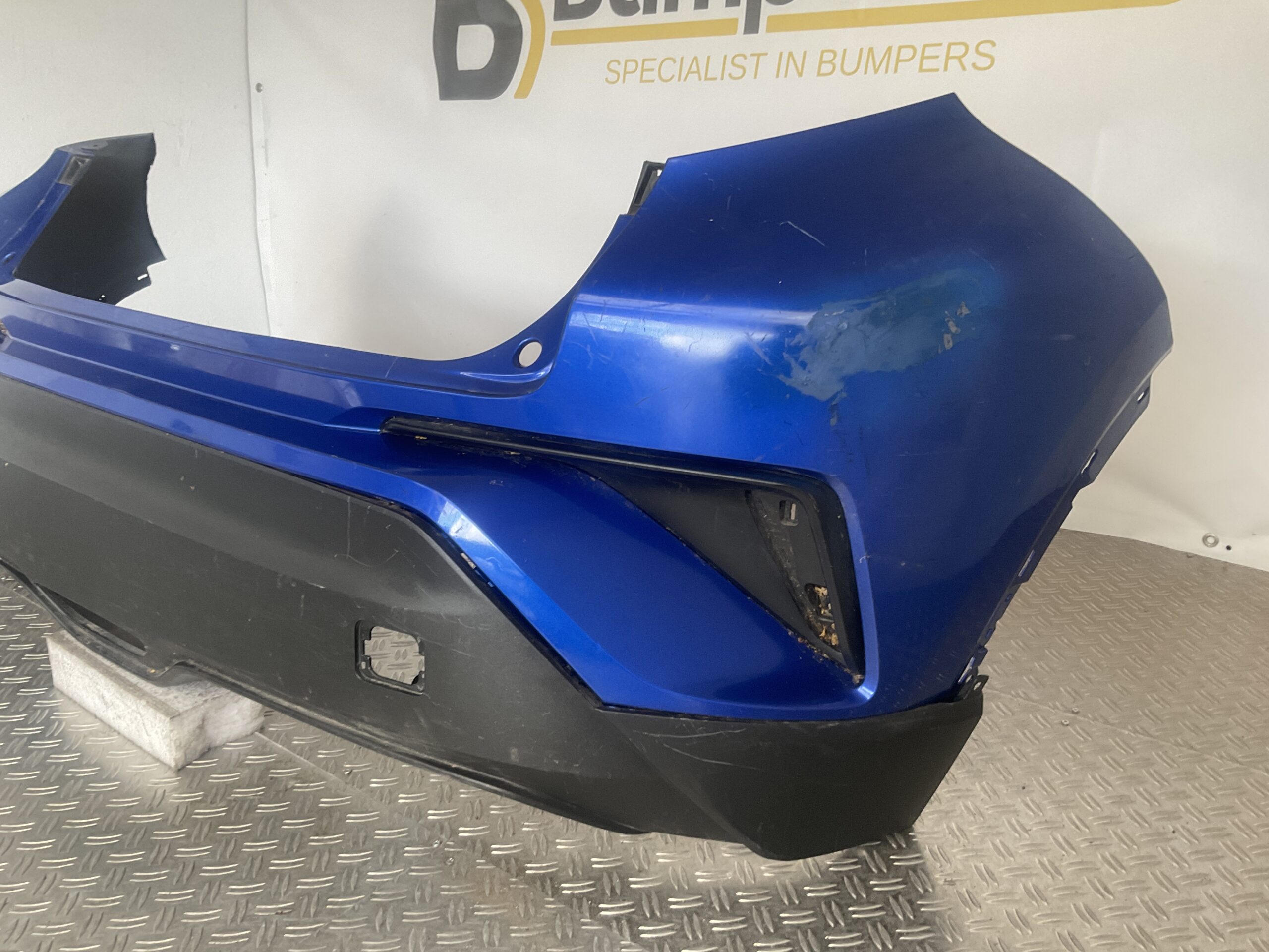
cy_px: 476
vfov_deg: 48.2
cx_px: 634
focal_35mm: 29
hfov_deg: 61.7
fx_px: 1063
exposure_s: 1/50
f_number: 1.8
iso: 50
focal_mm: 3
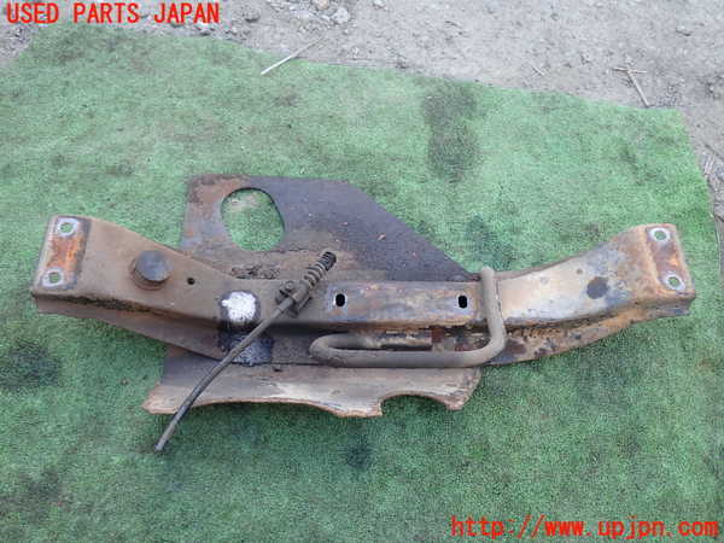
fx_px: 627
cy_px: 272
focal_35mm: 30
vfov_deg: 46.8
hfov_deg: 60.0
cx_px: 362
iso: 100
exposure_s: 1/100
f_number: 2.3
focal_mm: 5.4
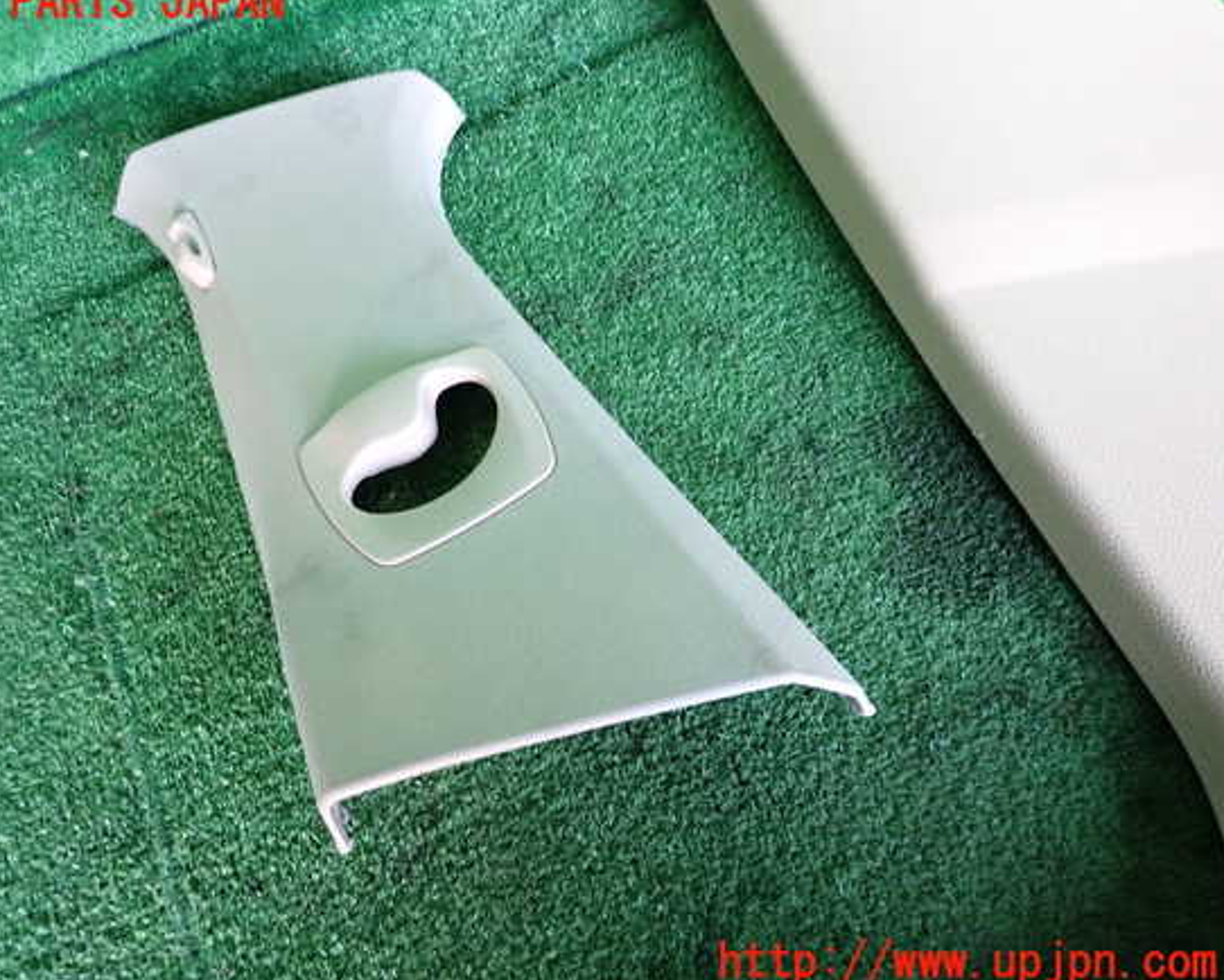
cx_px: 551
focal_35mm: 27
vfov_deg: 53.2
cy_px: 483
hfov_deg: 63.9
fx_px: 978
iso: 400
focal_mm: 4.5
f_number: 2
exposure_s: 1/30
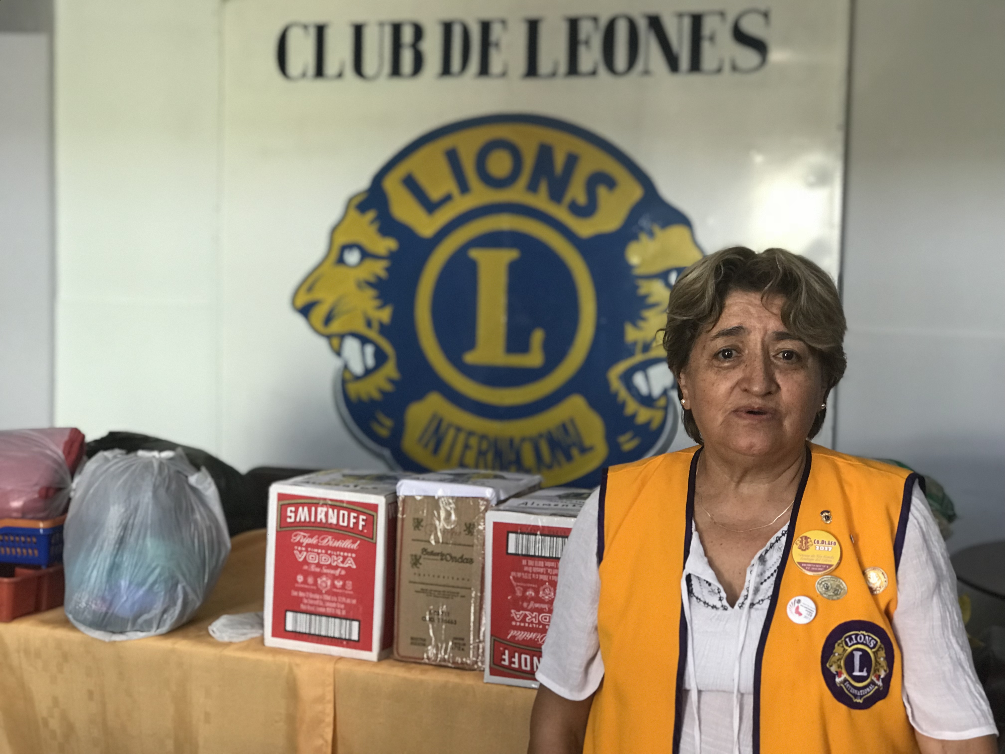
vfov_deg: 25.7
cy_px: 377
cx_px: 502
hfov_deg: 33.8
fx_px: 1655
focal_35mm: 57
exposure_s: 1/50
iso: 100
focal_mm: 6.6
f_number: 2.8
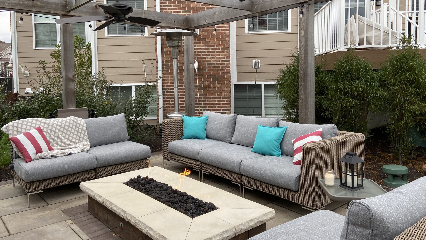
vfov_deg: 40.0
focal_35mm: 29
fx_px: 328
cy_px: 96
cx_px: 214
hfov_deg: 66.1
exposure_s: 1/121
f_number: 1.8
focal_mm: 4.25
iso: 32
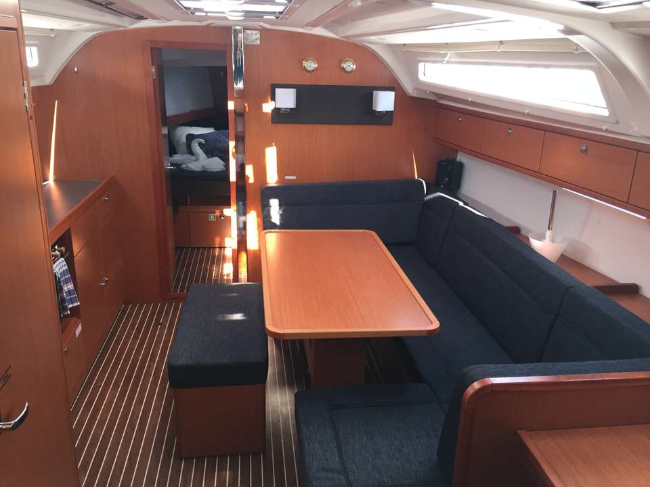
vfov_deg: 48.2
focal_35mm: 29
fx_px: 545
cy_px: 244
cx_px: 325
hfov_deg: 61.7
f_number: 2.2
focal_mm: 4.15
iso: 64
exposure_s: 1/33
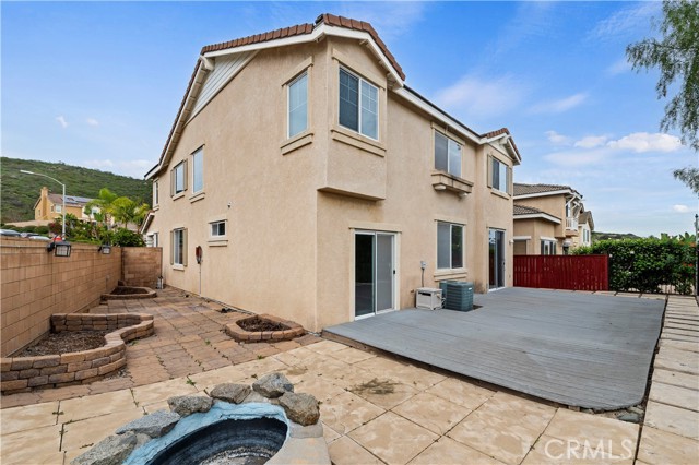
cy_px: 232
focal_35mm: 14
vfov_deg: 81.1
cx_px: 350
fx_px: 272
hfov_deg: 104.3
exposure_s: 1/125
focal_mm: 14
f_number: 14
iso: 500
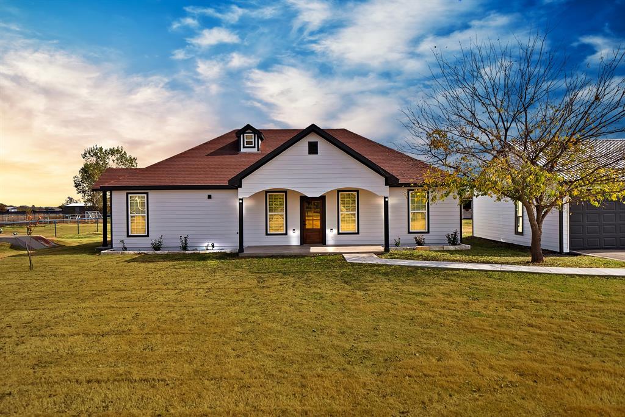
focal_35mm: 24
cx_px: 312
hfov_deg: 73.7
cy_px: 208
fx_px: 417
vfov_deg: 53.2
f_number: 4
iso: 640
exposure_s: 1/1600
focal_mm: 24
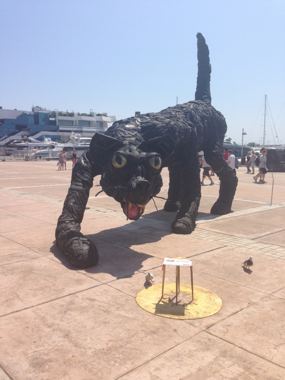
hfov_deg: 42.9
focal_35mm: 33
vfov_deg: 55.4
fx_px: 362
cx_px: 142
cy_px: 190
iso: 50
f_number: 2.4
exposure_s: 1/2358
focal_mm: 4.13
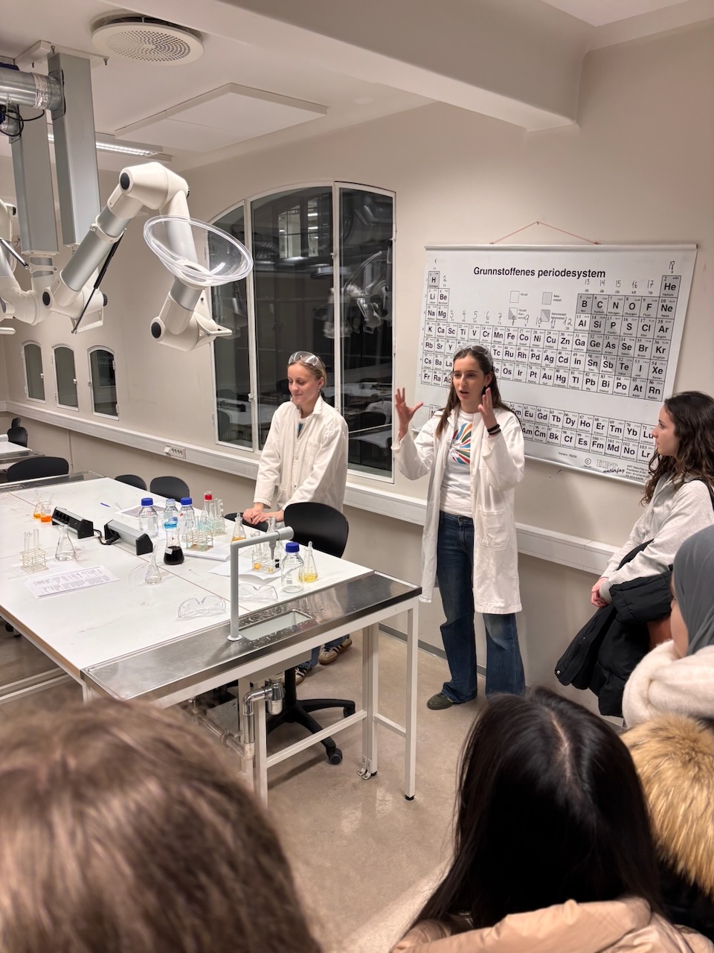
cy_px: 476
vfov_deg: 67.3
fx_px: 715
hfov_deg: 53.1
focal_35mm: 26
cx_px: 357
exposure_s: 1/100
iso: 80
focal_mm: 5.96
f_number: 1.6
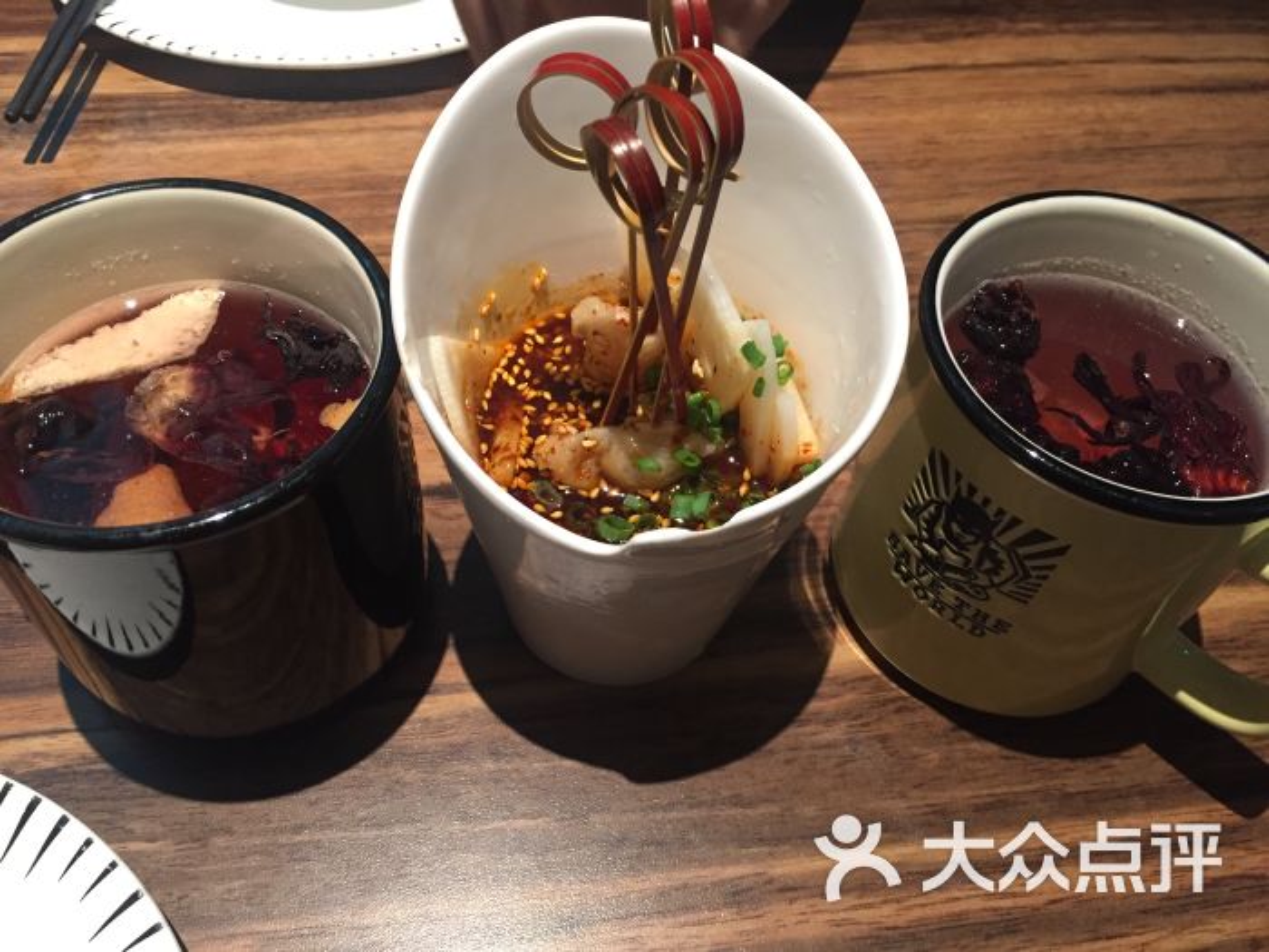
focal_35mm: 29
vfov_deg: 48.2
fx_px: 1063
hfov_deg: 61.7
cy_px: 476
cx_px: 634
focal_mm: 4.15
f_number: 2.2
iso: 250
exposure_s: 1/33
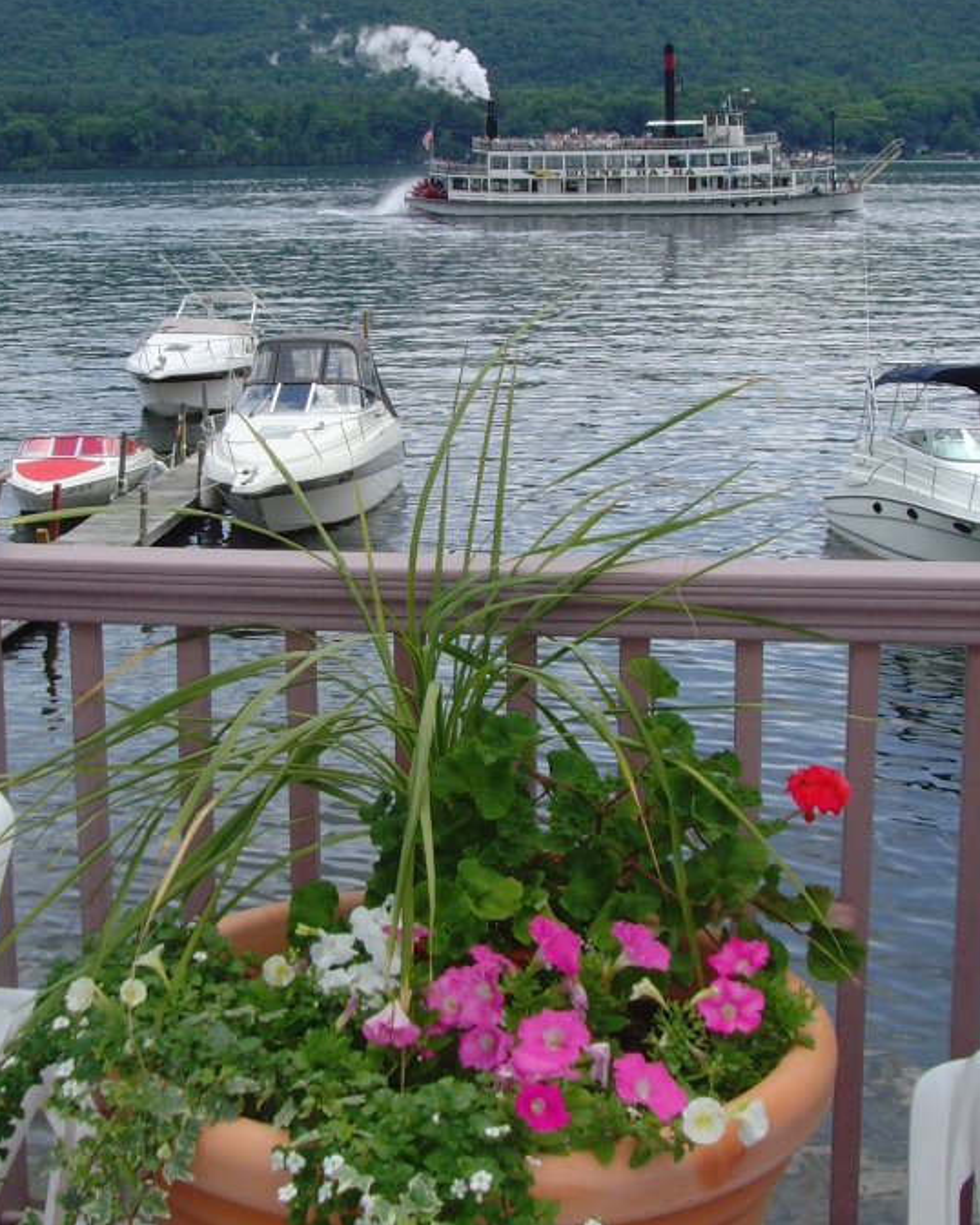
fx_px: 2102
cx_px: 368
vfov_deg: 32.3
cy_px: 427
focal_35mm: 58
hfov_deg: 26.2
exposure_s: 1/250
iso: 100
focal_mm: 6.6
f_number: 6.3
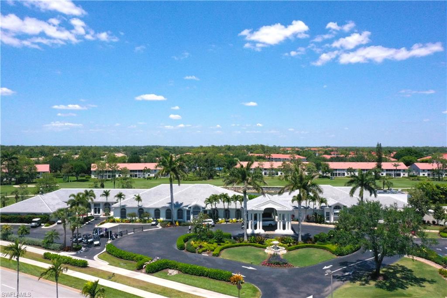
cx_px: 224
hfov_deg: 65.5
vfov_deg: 46.3
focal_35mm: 28
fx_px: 347
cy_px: 149
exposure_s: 1/1250
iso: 800
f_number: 11
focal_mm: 10.26
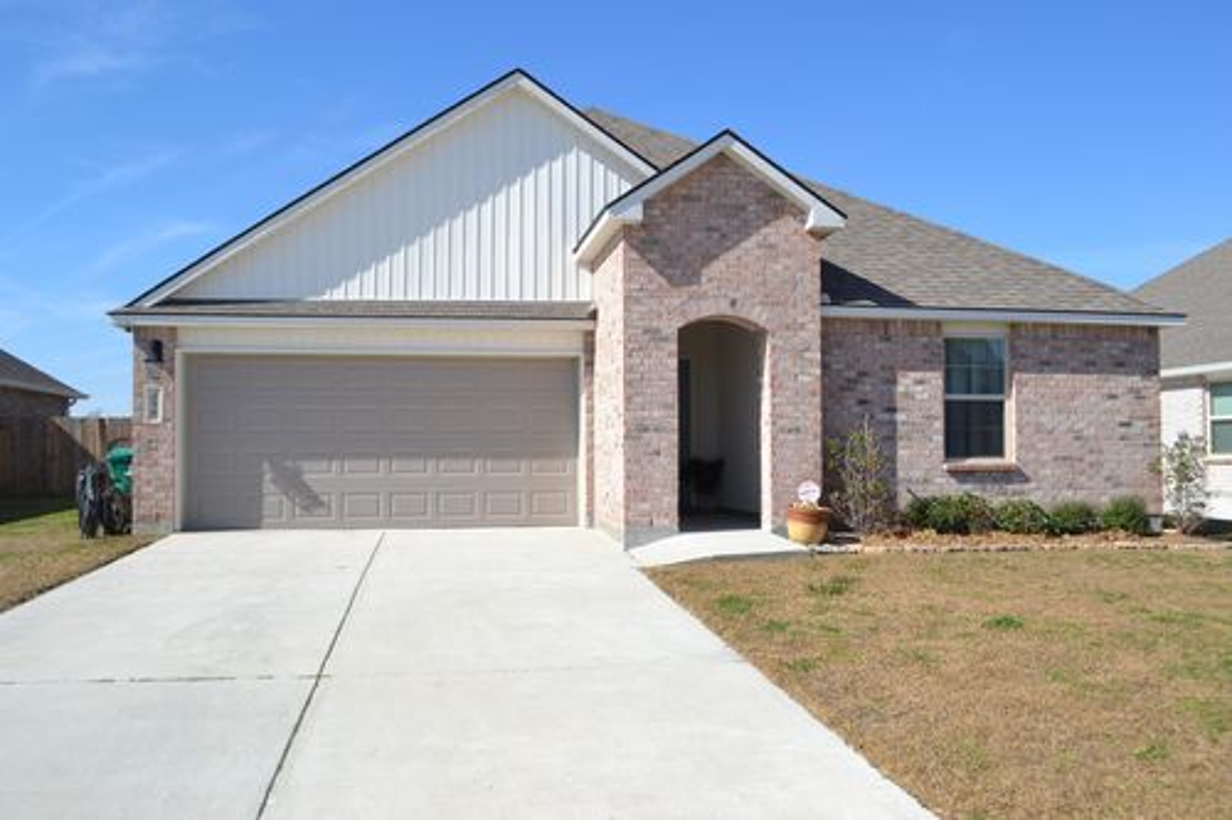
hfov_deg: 61.9
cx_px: 616
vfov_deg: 43.6
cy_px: 410
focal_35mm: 30
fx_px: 1026
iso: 100
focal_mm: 20
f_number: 8
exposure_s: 1/250
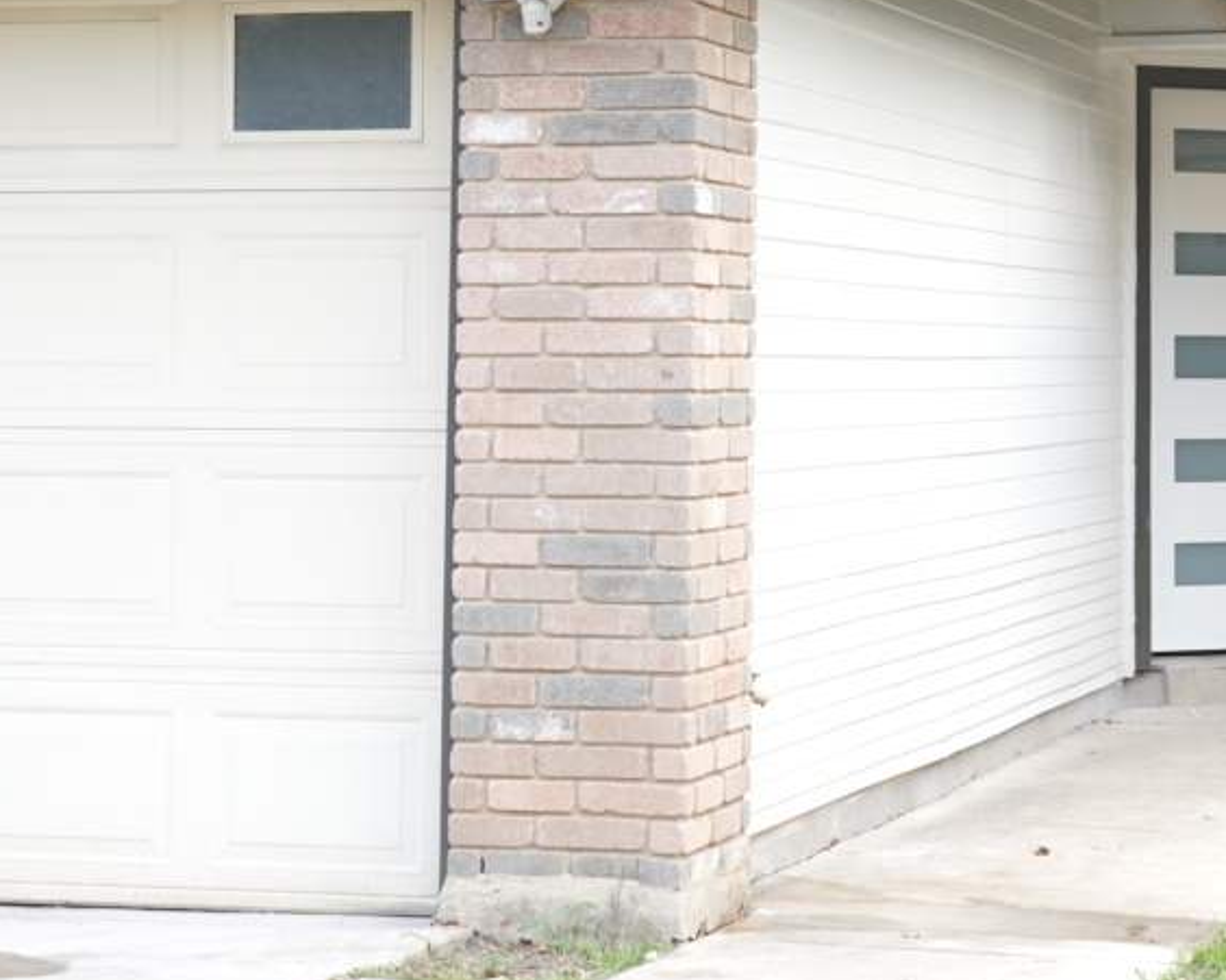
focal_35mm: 113
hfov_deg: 17.0
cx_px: 761
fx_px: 4099
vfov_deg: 13.6
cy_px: 239
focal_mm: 42
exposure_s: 1/60
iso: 100
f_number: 4.5
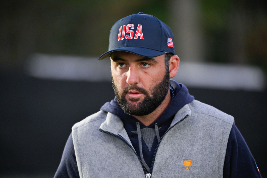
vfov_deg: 5.1
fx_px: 2003
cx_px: 134
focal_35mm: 270
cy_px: 89
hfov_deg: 7.6
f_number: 4
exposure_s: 1/400
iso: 4000
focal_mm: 270
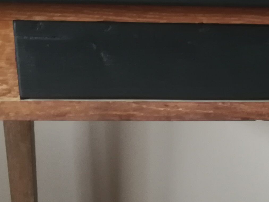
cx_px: 306
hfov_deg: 18.4
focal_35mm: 102
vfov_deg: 14.4
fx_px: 793
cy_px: 167
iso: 320
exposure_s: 1/33.3
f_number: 2.2
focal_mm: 3.83
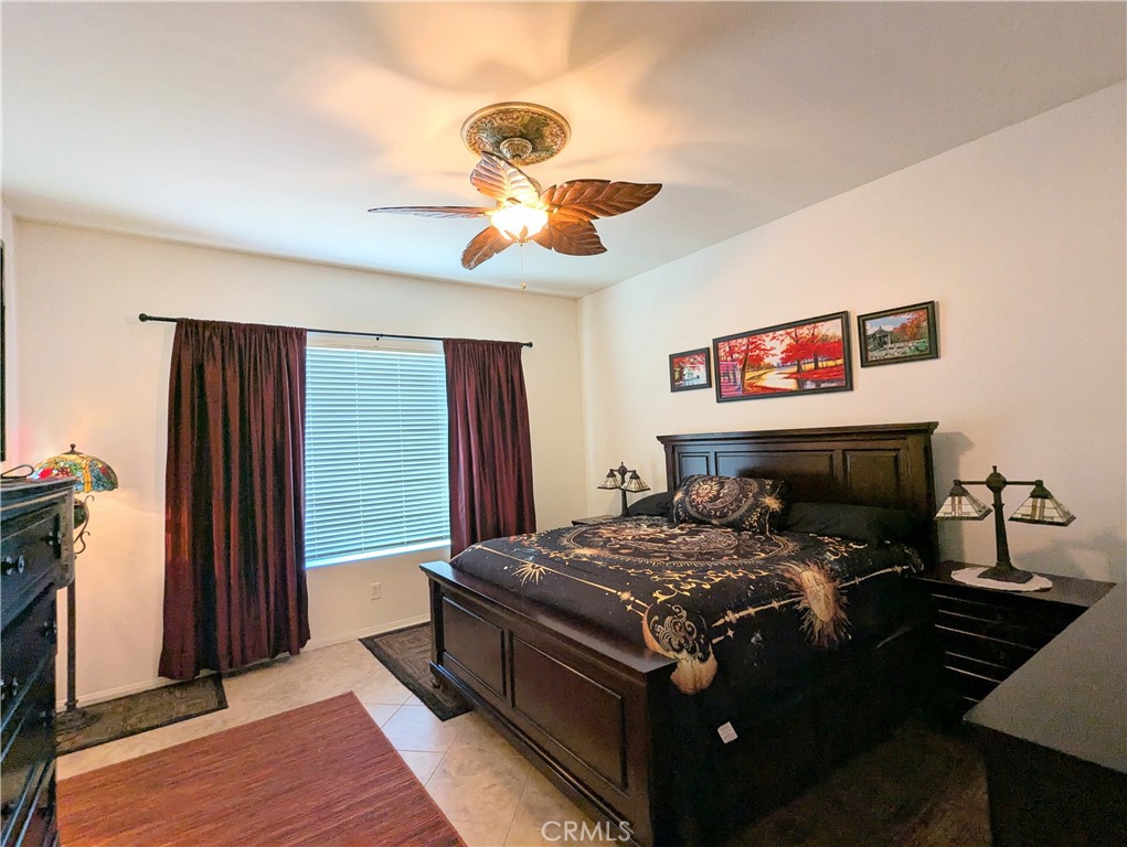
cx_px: 564
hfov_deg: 94.4
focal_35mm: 16
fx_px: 521
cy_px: 424
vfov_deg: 78.2
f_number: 2.2
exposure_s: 1/60
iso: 131
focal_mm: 2.35
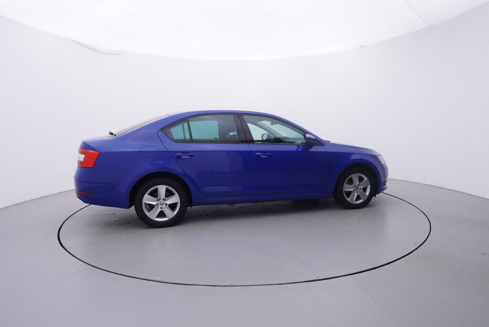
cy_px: 164
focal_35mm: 22
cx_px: 244
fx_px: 306
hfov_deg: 77.3
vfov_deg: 56.2
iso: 200
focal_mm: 15
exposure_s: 1/80
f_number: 5
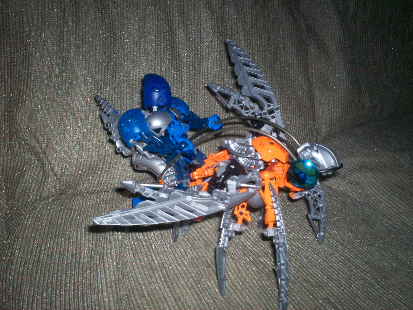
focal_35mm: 36
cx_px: 206
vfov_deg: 39.7
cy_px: 155
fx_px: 430
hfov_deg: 51.4
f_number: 4.5
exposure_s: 1/60
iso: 140
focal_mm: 6
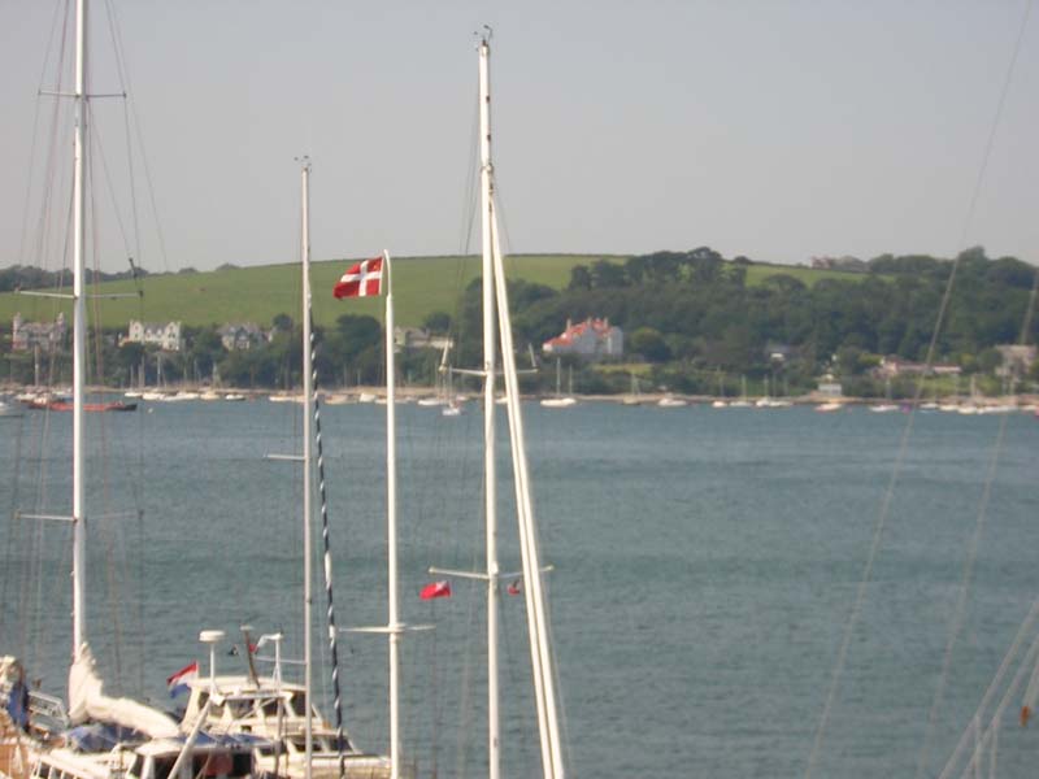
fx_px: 3242
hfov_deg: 18.2
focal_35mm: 108
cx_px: 520
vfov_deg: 13.7
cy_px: 390
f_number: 4.7
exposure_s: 1/486
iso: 100
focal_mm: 14.1
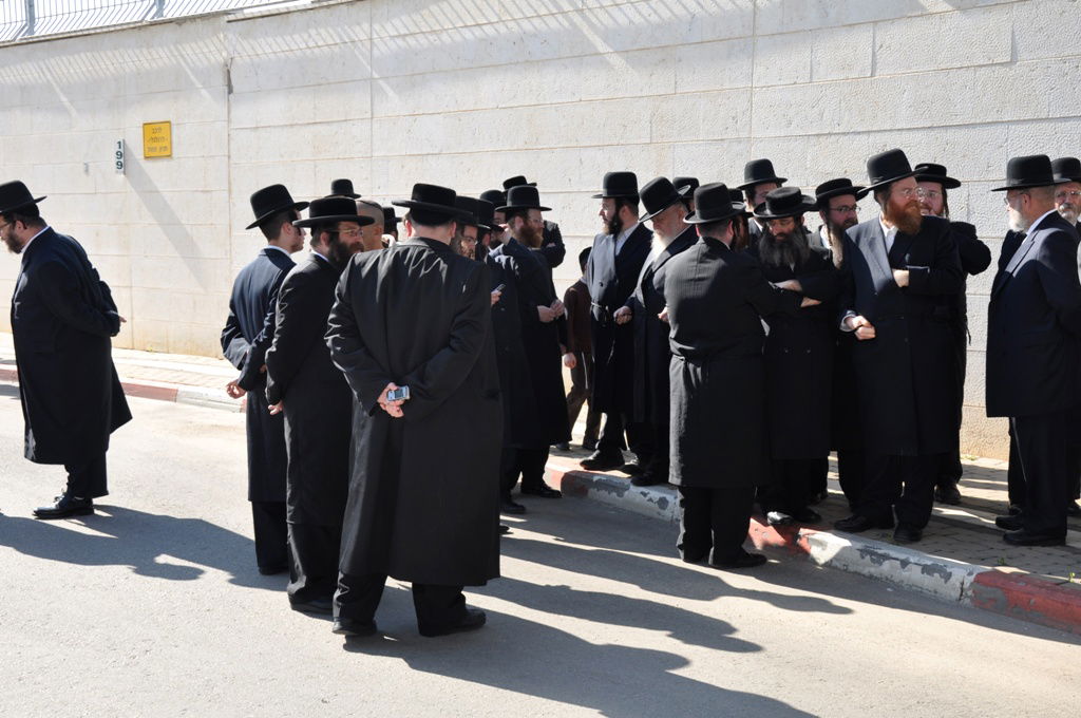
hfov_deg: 37.9
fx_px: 1574
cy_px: 359
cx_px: 540
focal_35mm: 52
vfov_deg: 25.7
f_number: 9
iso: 200
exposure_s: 1/200
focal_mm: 35
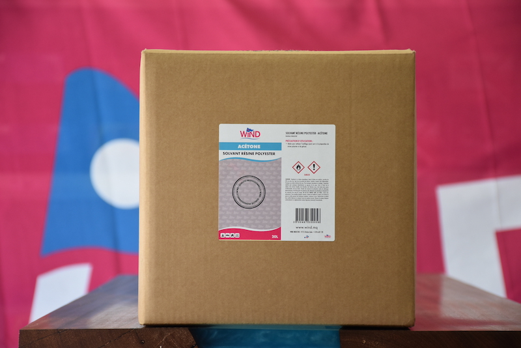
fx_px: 1846
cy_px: 174
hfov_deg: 16.1
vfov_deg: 10.8
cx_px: 260
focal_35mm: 128
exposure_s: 1/100
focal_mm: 85
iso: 400
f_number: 5.3
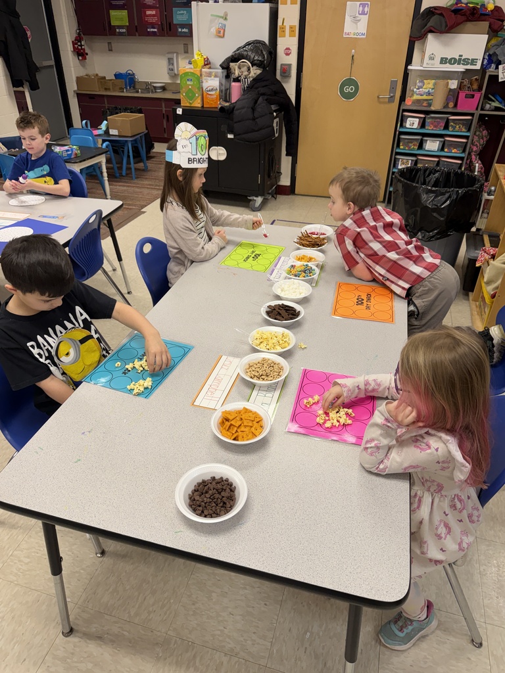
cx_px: 252
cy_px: 336
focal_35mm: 24
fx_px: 467
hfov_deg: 56.8
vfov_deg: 71.6
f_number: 1.78
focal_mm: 6.76
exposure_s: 1/120
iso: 200
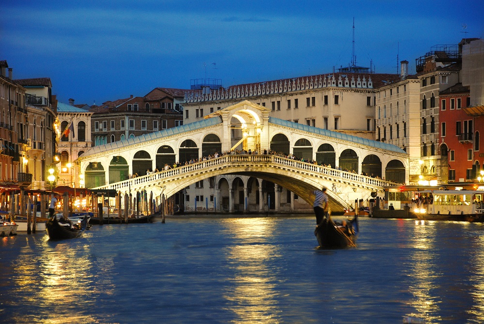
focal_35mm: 120
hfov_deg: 17.0
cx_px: 242
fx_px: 1615
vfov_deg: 11.4
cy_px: 162
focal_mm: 80
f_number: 6.3
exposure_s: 1/1.25
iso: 320
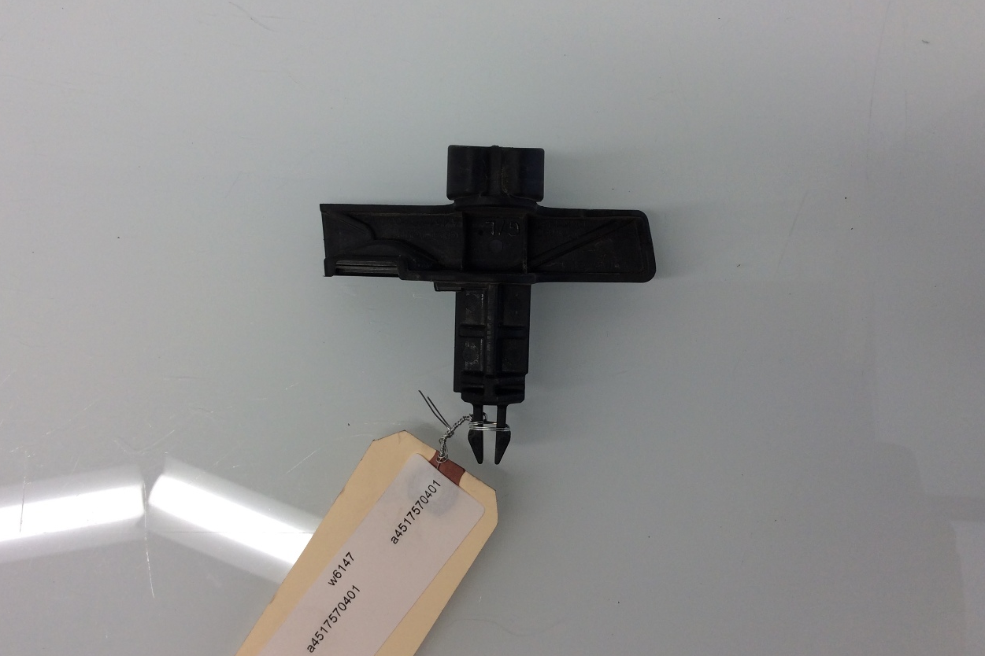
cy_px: 285
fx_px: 930
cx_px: 489
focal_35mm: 34
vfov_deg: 38.8
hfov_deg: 55.8
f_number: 2.4
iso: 40
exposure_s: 1/60
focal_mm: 3.3
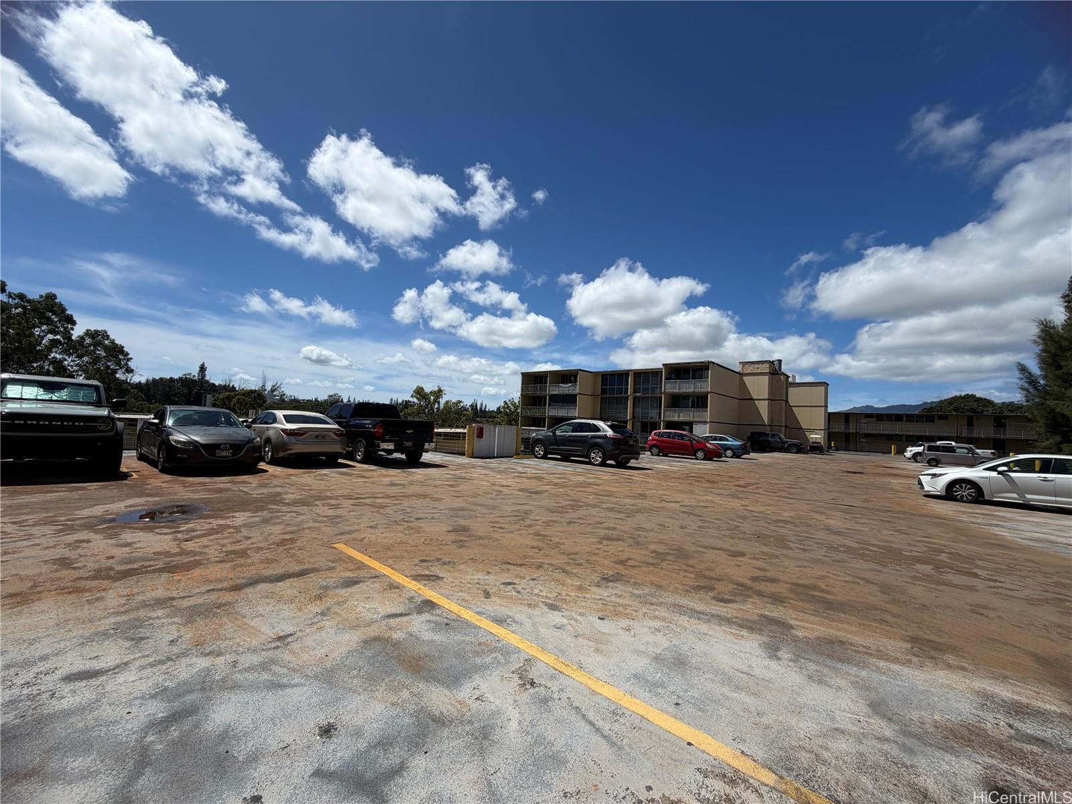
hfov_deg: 102.1
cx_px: 536
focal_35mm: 14
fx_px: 434
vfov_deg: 85.7
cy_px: 402
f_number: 2.2
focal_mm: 2.22
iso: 20
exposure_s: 1/1572
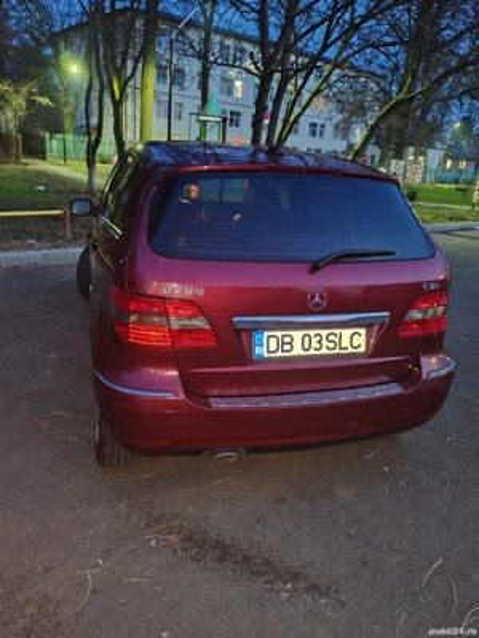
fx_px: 498
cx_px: 240
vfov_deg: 65.3
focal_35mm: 27
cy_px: 319
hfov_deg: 51.4
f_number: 1.9
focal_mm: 6.12
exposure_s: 1/17
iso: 4000
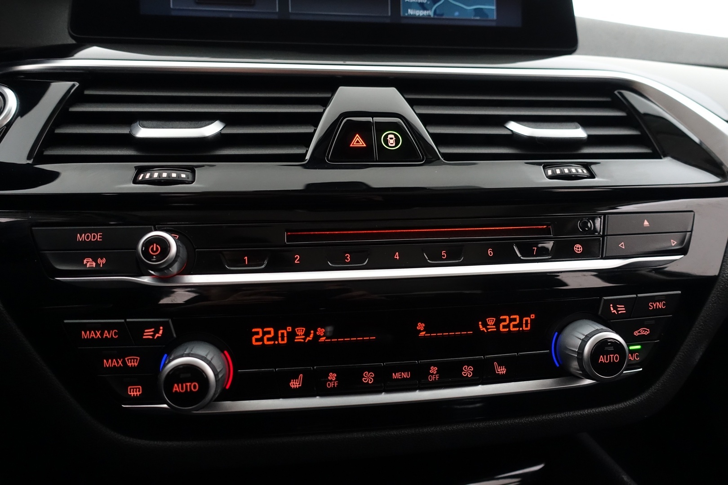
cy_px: 242
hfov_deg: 73.7
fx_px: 485
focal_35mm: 24
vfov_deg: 53.1
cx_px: 364
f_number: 2.5
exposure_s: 1/40
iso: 1000
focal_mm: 8.8
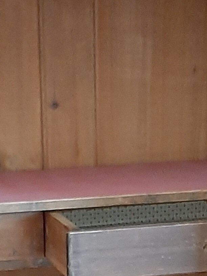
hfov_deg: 11.5
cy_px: 261
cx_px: 62
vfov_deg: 15.1
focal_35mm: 129
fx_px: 1029
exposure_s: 1/25
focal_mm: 3.93
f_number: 1.7
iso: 320
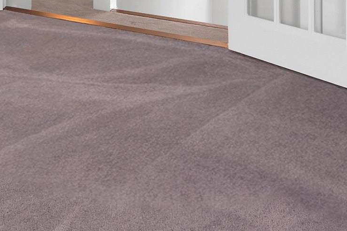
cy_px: -161
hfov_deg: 23.3
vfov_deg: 17.3
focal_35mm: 67
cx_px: -191
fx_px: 646
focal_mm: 16
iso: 320
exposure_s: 1/13
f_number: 9
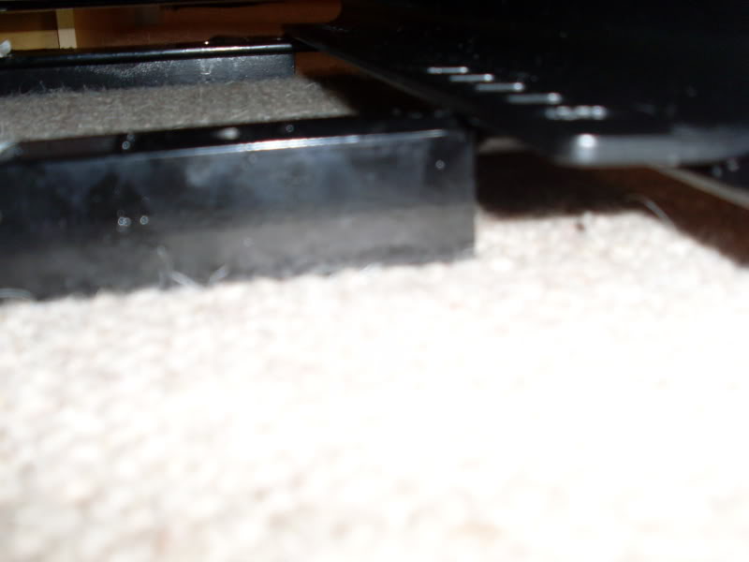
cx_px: 374
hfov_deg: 49.0
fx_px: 822
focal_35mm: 38
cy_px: 281
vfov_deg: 37.7
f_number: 3
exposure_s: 1/45
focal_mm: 6.3
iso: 100
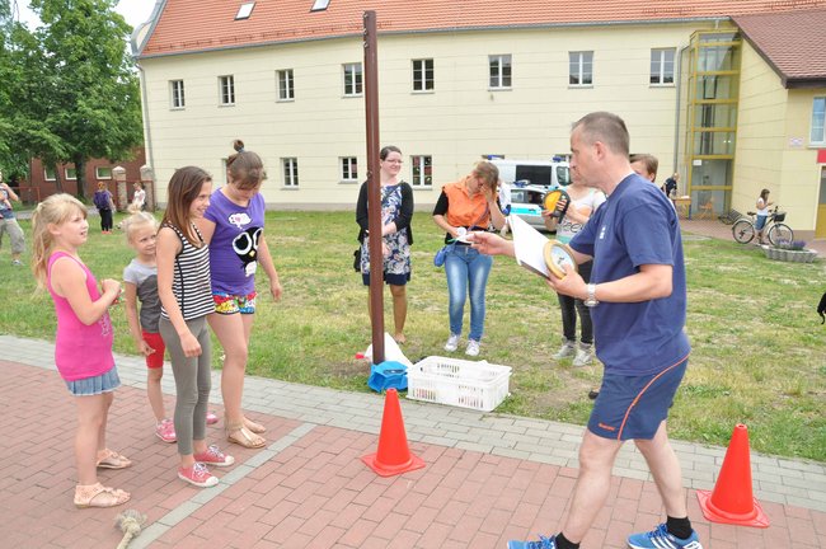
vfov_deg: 47.8
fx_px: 619
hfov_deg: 67.4
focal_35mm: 27
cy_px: 274
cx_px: 413
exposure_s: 1/200
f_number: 11
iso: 500
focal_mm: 18
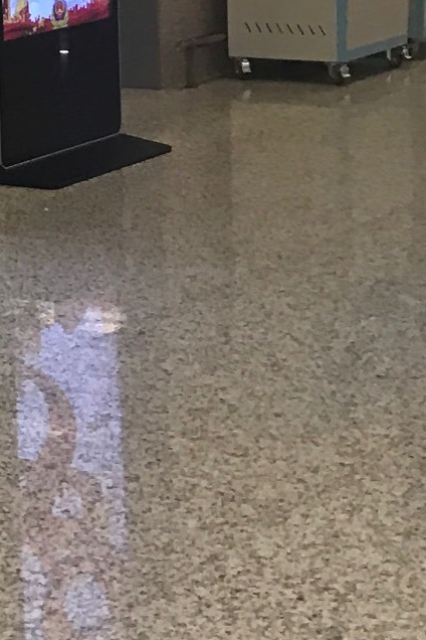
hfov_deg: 10.1
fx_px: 2219
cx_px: -455
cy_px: -12
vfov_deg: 16.0
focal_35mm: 125
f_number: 1.8
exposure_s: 1/17
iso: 40
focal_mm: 3.99
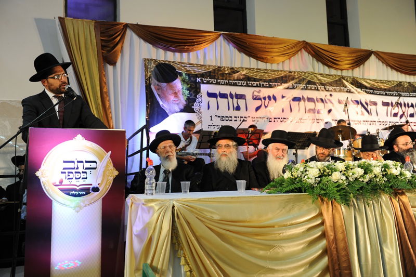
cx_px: 208
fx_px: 370
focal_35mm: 32
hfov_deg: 58.7
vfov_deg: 41.1
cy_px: 138
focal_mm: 32
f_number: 4
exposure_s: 1/125
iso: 800
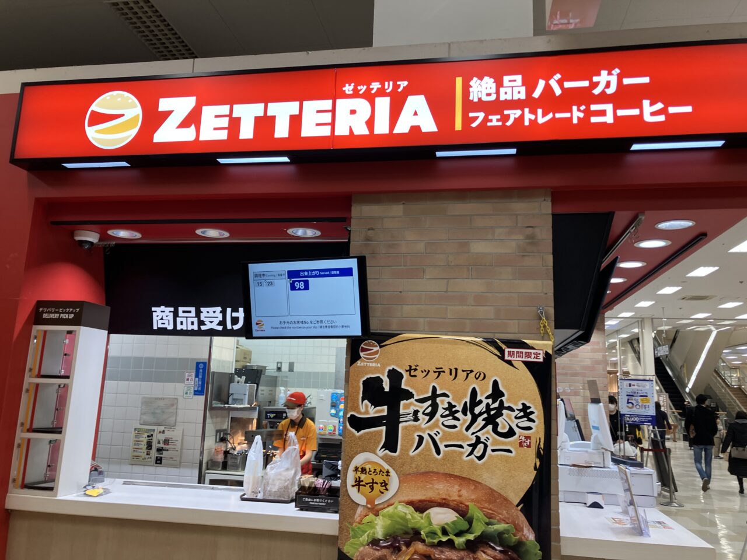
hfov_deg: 63.4
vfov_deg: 49.7
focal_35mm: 28
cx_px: 374
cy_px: 280
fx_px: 604
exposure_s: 1/100
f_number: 1.8
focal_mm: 3.99
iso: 80
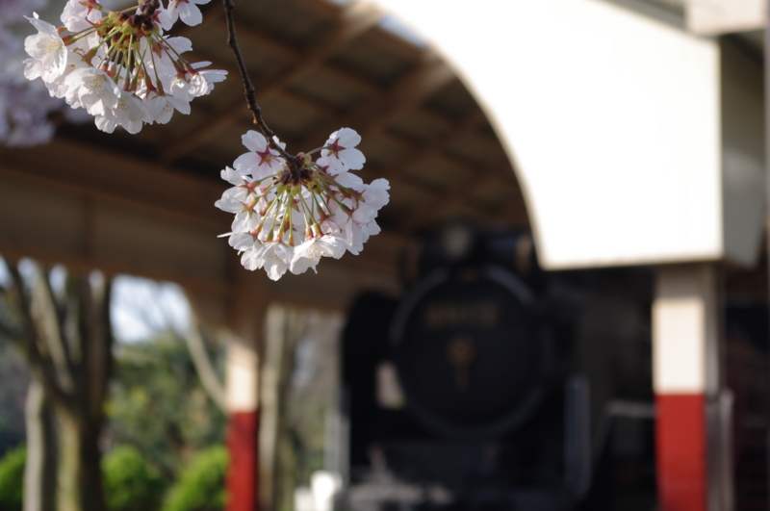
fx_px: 1751
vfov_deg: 16.6
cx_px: 385
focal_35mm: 82
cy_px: 256
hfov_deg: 24.8
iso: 200
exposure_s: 1/200
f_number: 5.6
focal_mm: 55
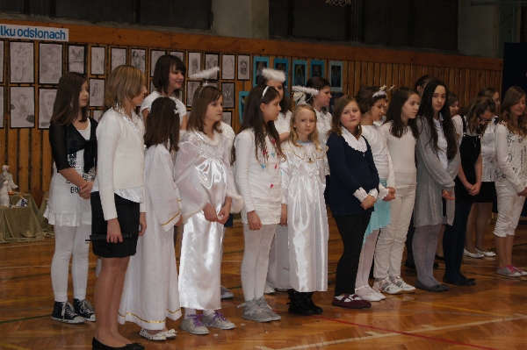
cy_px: 175
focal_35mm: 82
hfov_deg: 24.6
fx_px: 1207
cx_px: 264
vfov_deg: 16.5
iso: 800
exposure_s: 1/100
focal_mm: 55
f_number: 5.6
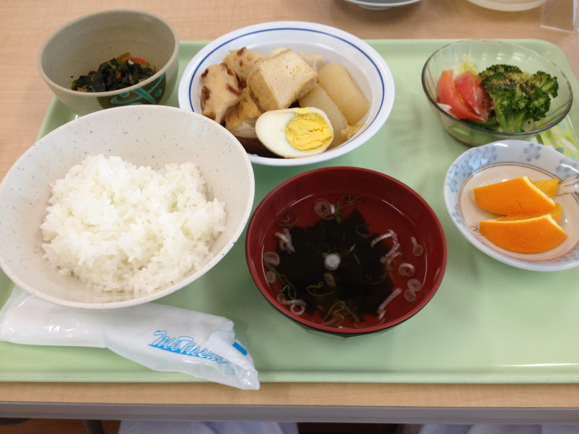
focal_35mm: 35
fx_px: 585
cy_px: 217
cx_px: 290
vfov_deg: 40.7
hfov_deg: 52.6
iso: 80
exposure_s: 1/60
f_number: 2.4
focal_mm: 4.28
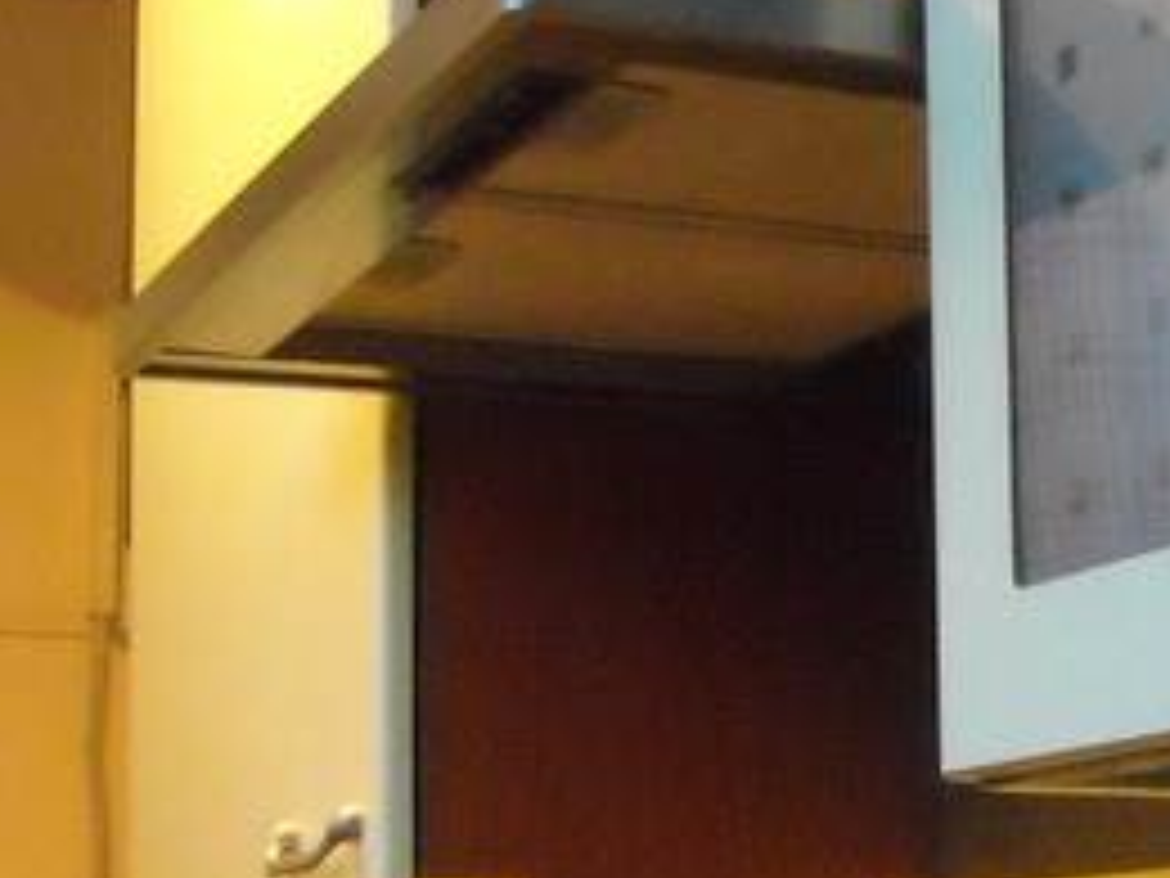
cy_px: 982
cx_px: 1076
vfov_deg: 16.6
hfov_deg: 22.2
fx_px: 2907
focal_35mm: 86
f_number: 2.8
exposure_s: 1/27
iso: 800
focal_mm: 5.7
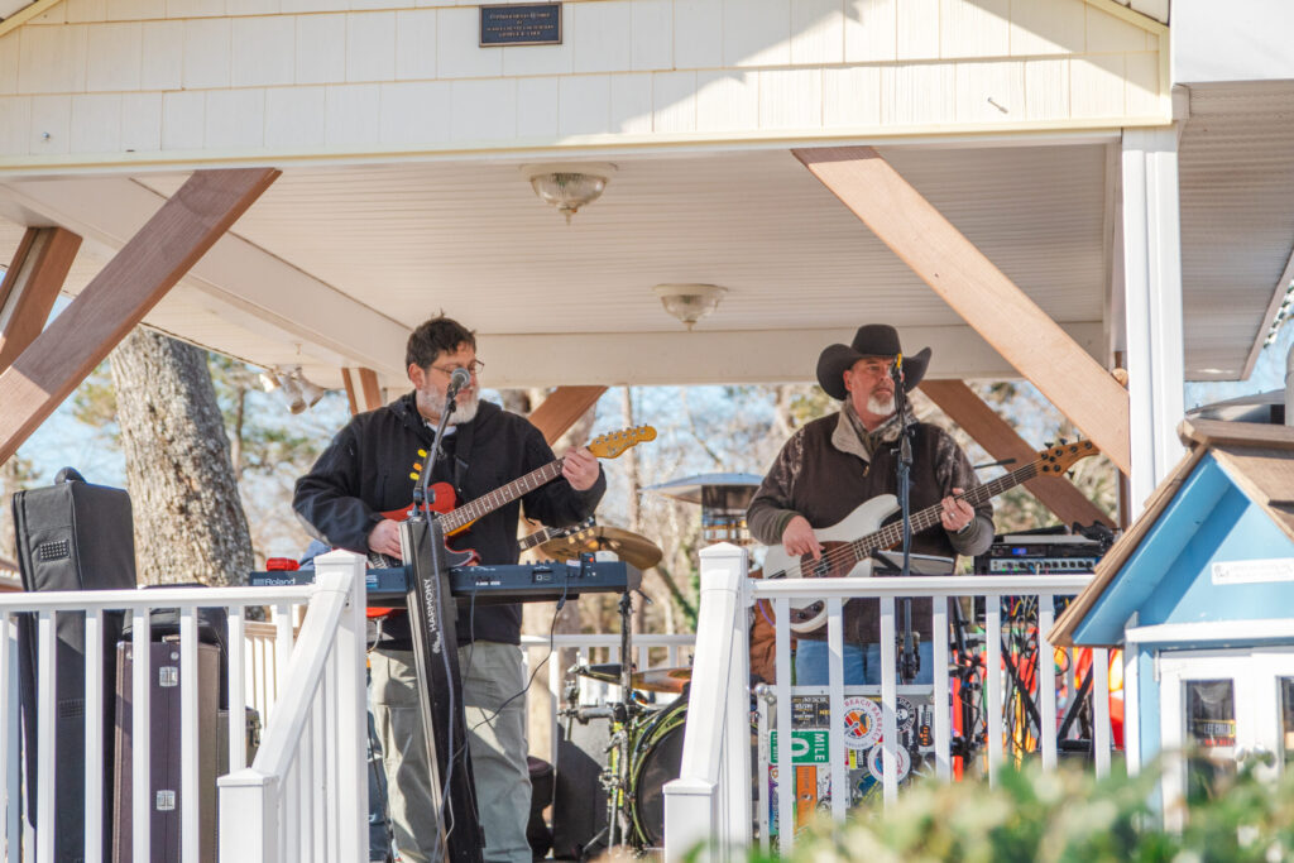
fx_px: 2948
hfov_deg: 24.8
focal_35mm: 82
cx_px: 647
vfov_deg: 16.7
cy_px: 432
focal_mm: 55
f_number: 2.8
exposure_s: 1/4000
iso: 320
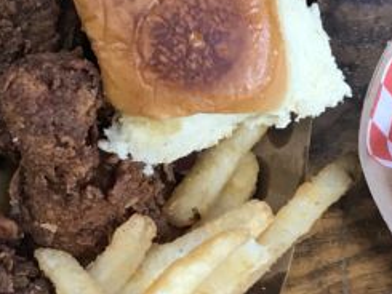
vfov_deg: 12.7
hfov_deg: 16.8
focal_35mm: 117
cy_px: 193
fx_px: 1326
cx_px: 278
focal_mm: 3.99
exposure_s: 1/40
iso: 25
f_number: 1.8
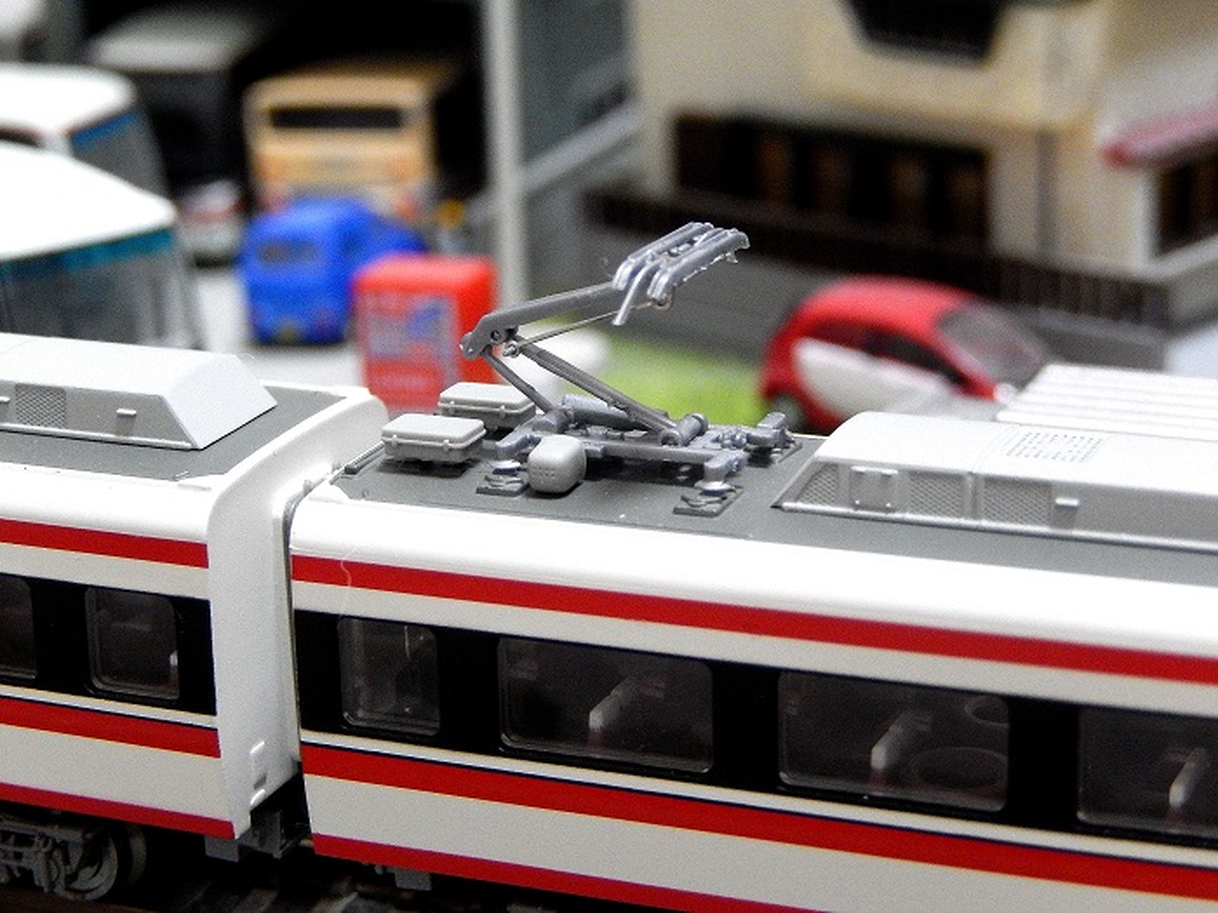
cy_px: 456
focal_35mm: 95
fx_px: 3343
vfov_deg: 15.6
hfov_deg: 20.7
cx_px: 609
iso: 720
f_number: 5.2
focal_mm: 17
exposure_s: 1/15
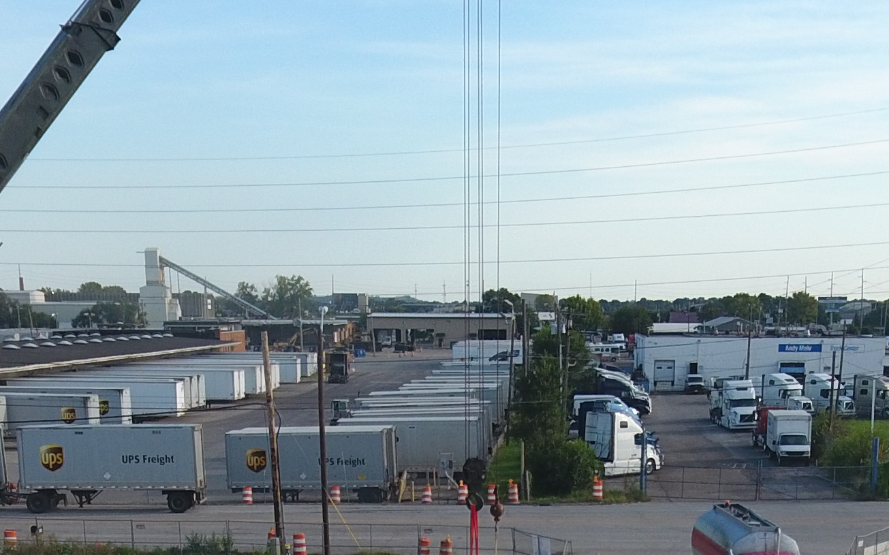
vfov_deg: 18.5
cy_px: 729
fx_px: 1574
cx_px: 488
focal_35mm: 65
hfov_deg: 31.5
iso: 100
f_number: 2.8
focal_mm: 3.61
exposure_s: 1/464
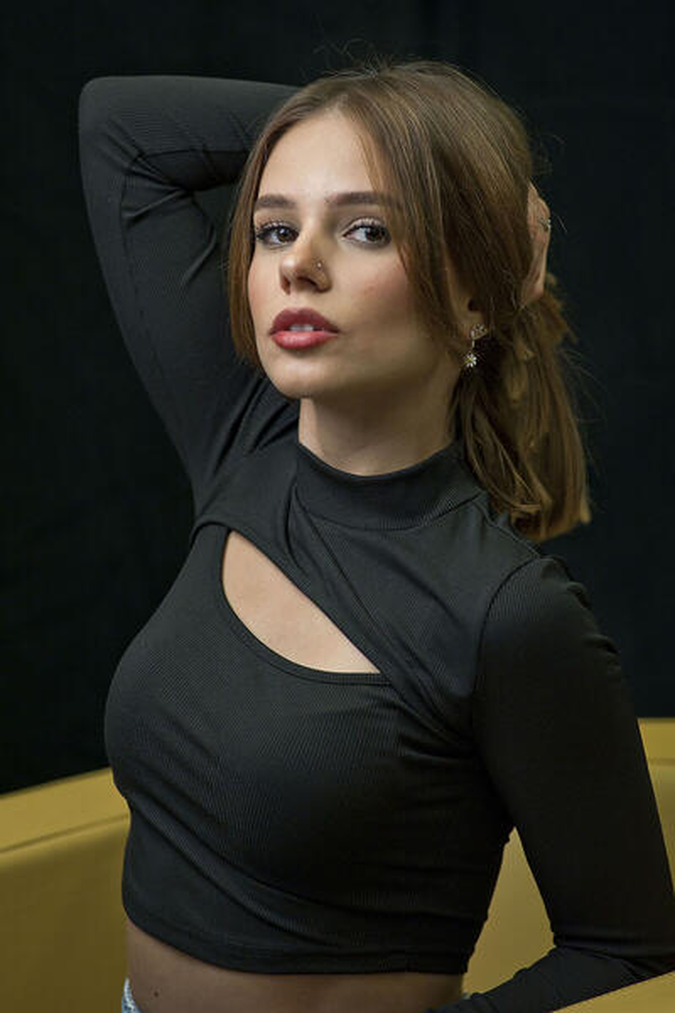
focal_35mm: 180
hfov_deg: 7.6
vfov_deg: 11.4
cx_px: 338
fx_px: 5062
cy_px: 506
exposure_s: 1/125
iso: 1000
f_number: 4
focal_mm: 180
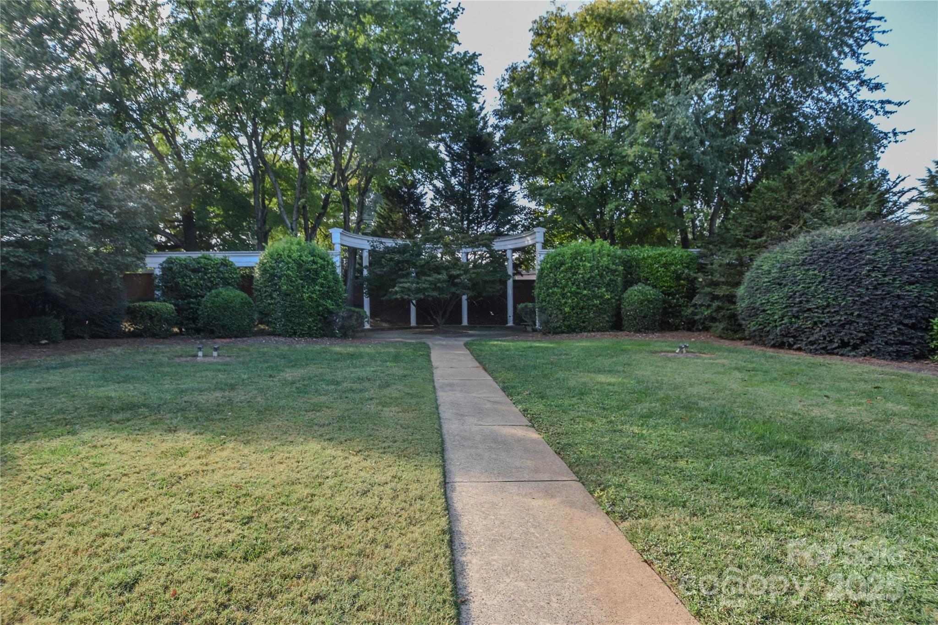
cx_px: 469
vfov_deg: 63.2
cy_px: 312
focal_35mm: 20
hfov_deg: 85.4
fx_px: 508
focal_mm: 13
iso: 220
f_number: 5.6
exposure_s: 1/125
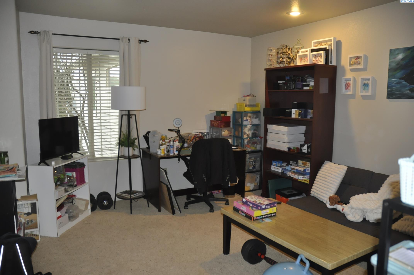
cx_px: 207
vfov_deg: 47.8
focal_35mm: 27
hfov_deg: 67.4
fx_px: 310
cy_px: 138
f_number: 3.5
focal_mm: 18
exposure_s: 1/60
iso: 800
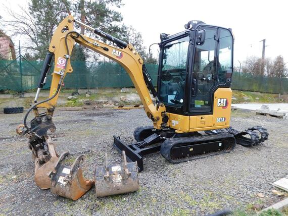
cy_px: 108
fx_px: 191
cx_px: 144
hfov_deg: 73.9
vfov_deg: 58.9
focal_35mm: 23
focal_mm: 4
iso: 400
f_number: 3
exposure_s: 1/25
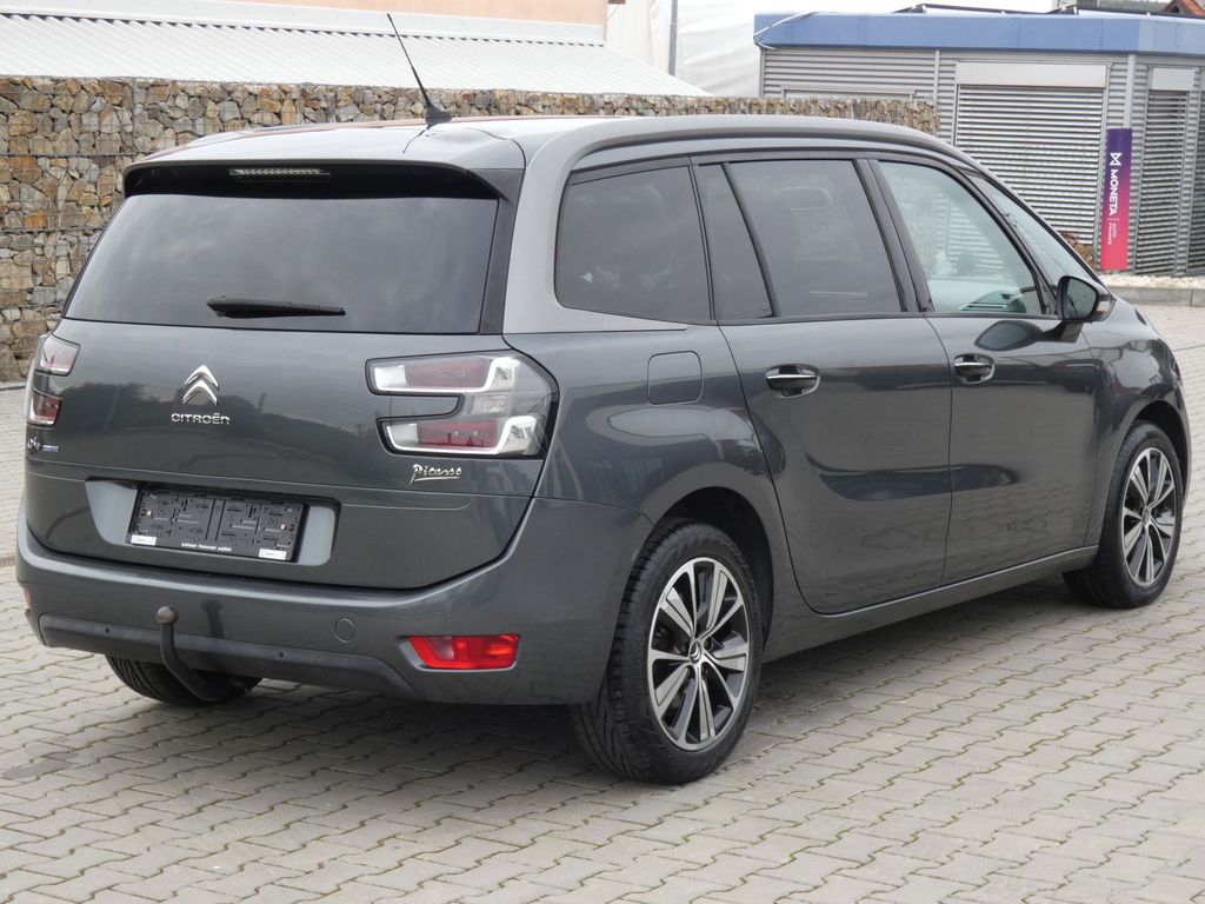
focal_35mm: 70
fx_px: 2437
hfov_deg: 27.8
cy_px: 452
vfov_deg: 21.0
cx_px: 602
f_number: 5.6
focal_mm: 12.5
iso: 100
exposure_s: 1/80
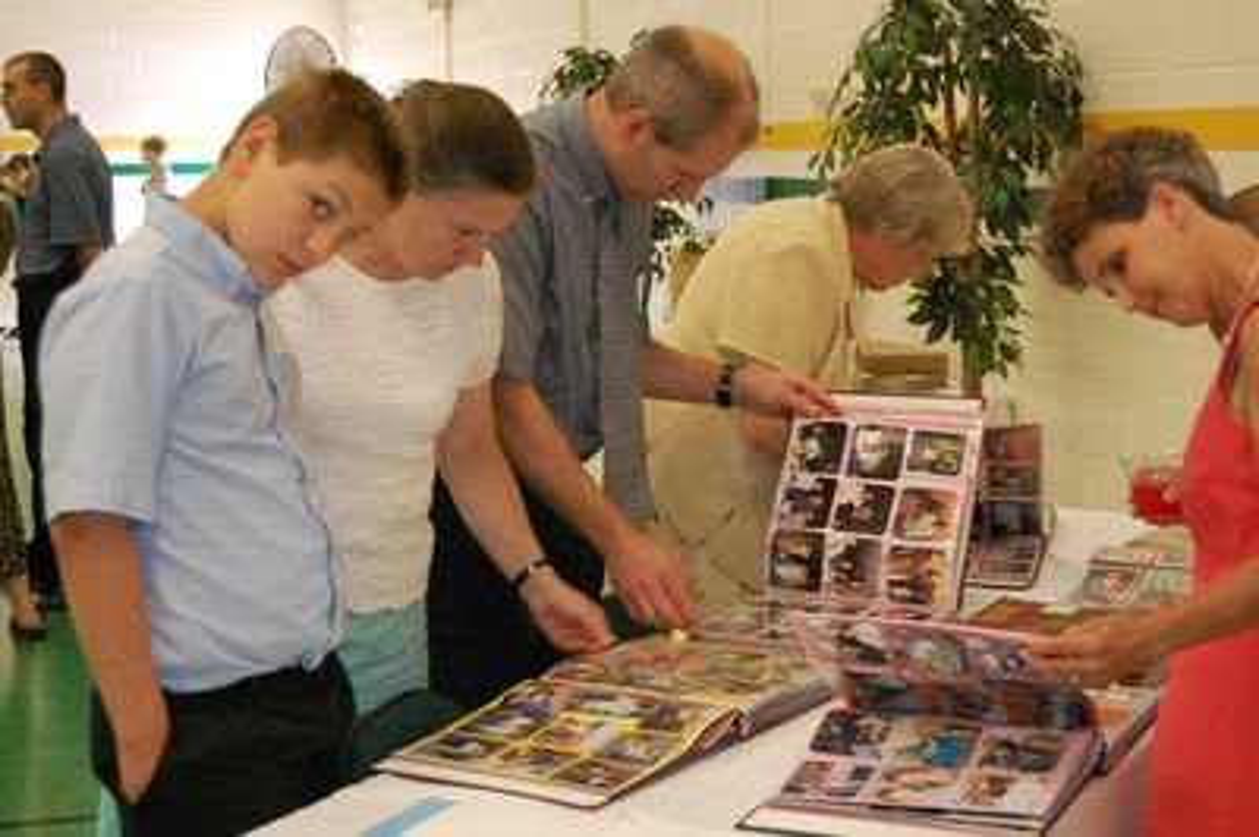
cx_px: 630
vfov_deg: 21.5
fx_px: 2201
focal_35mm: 63
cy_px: 418
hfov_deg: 31.9
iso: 1600
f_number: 5.3
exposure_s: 1/30
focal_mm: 42
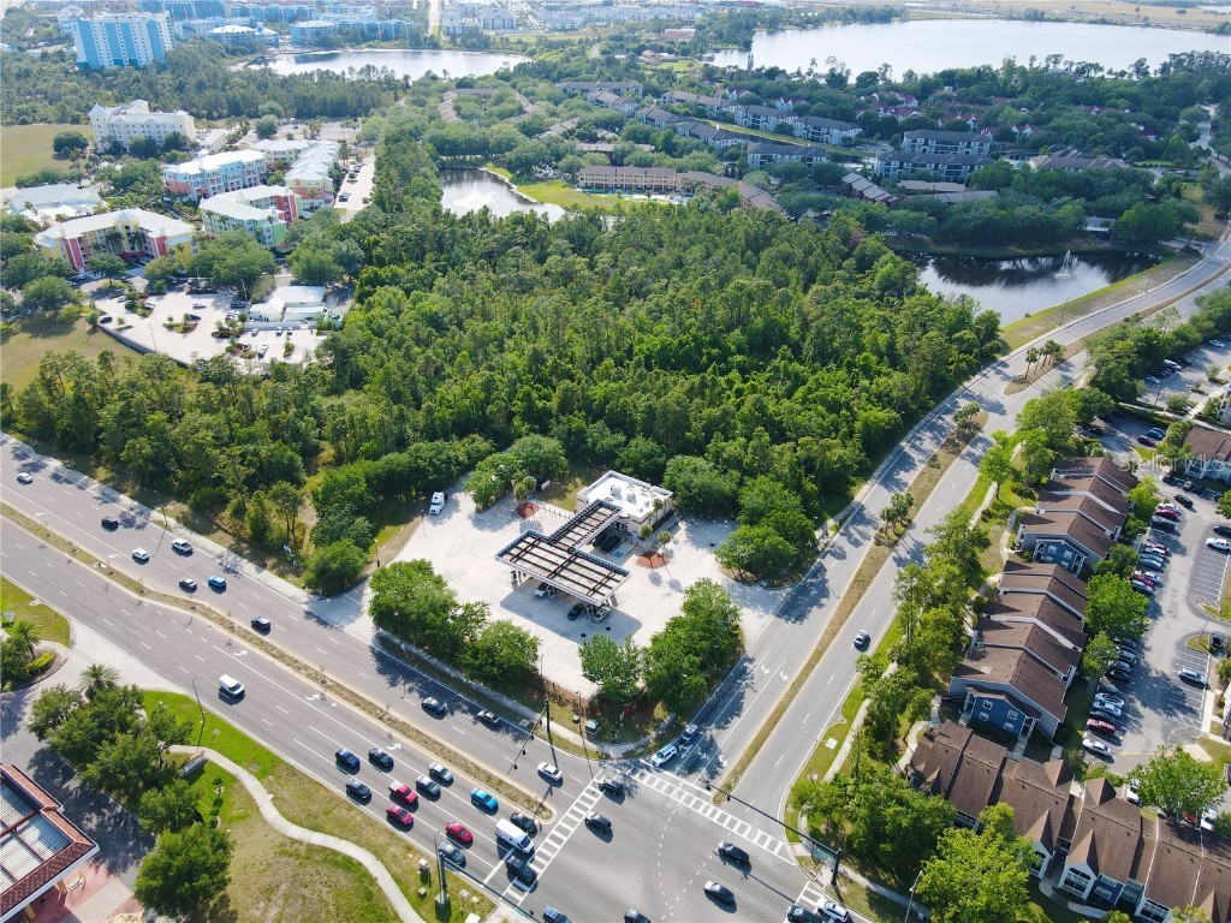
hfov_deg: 71.6
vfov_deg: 56.8
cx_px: 616
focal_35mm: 24
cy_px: 462
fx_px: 853
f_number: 2.8
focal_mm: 4.5
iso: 100
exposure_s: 1/350
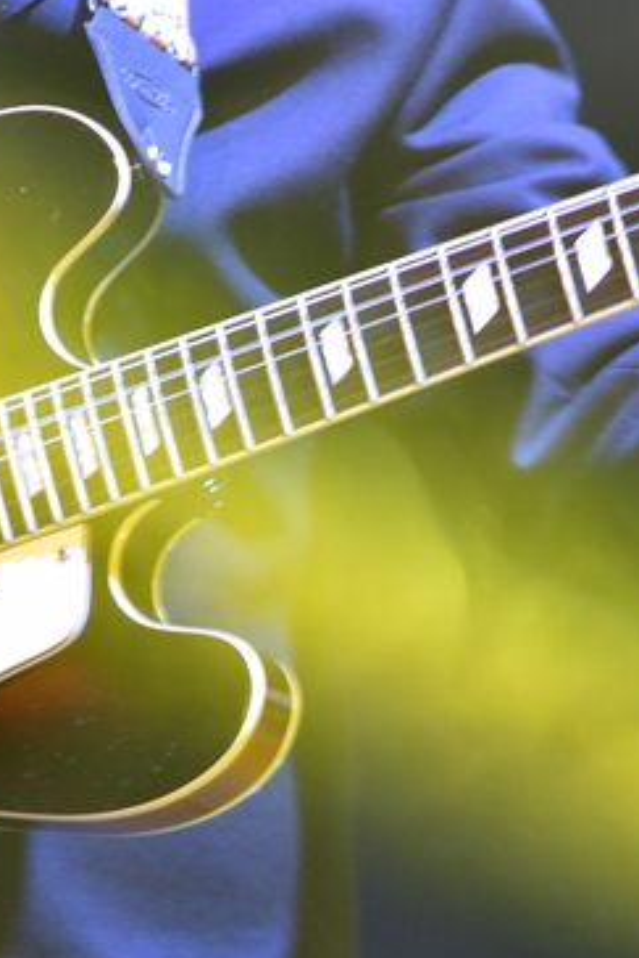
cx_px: 139
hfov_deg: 1.9
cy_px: 599
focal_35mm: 741
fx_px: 19709
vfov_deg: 2.8
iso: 1000
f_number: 5.6
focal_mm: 180
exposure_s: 1/15
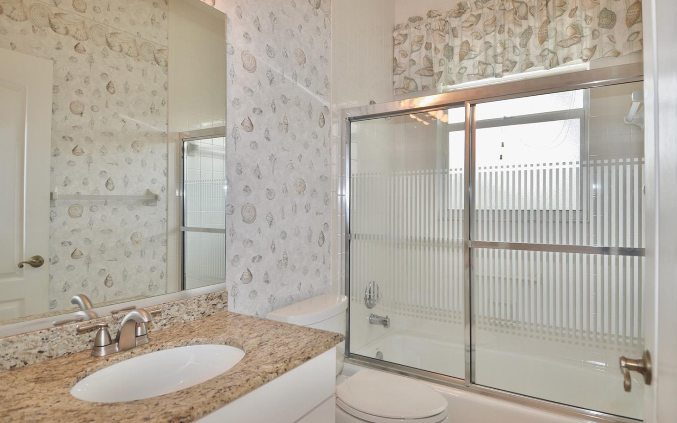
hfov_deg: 84.9
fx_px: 369
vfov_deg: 59.6
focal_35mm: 20
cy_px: 204
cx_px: 364
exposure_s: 1/100
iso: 200
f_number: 5
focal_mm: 12
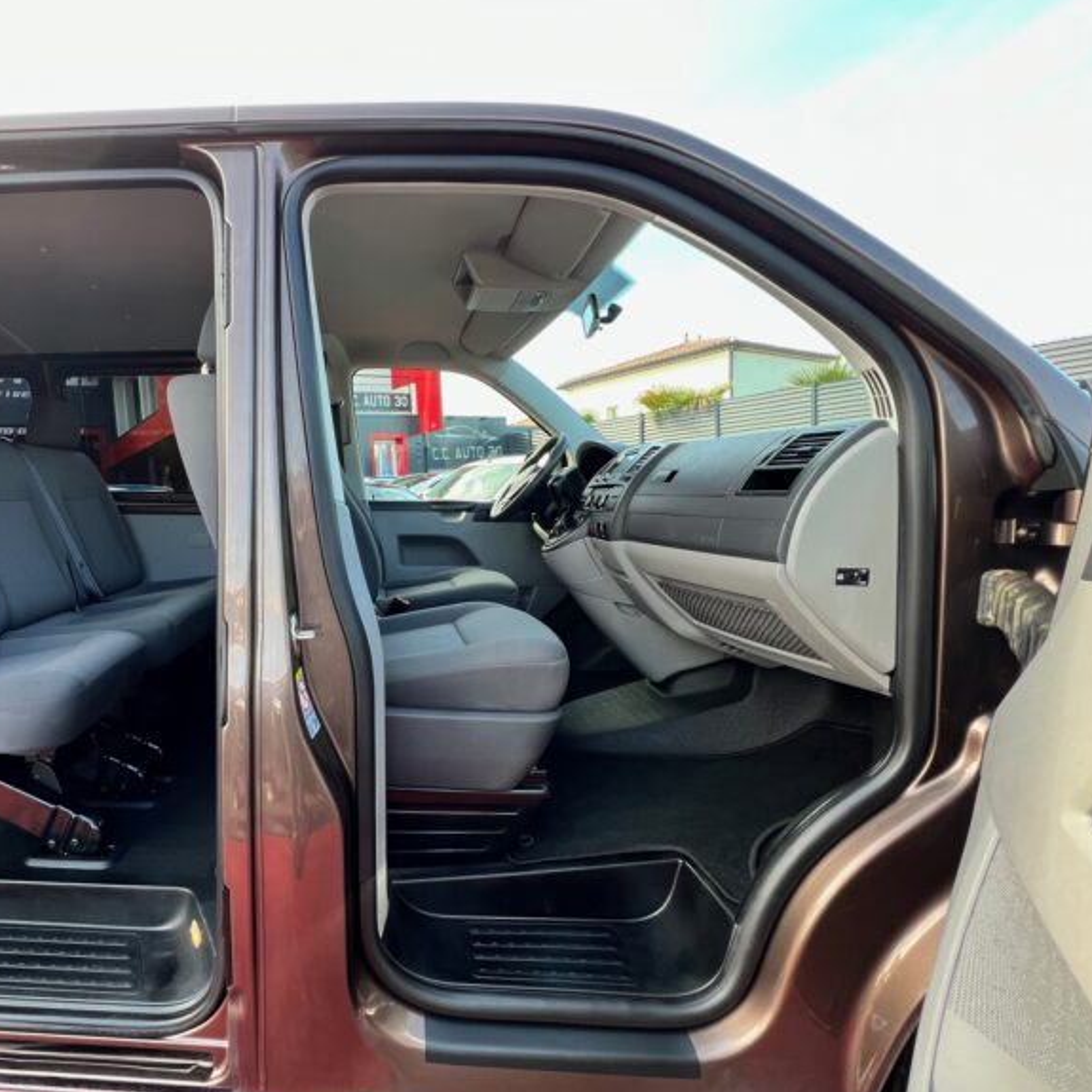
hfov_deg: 83.7
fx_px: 571
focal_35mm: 16
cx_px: 344
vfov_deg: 87.4
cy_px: 556
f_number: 1.8
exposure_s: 1/99
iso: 40
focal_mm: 1.57
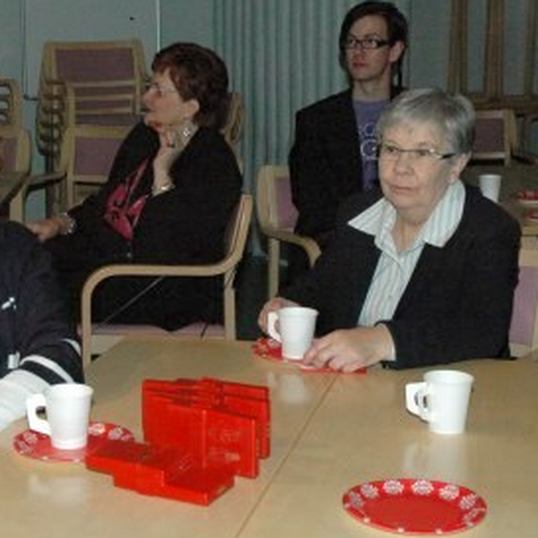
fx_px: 1335
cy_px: 235
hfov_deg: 22.5
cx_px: 108
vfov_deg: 22.8
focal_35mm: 76
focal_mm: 27
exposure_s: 1/60
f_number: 7.1
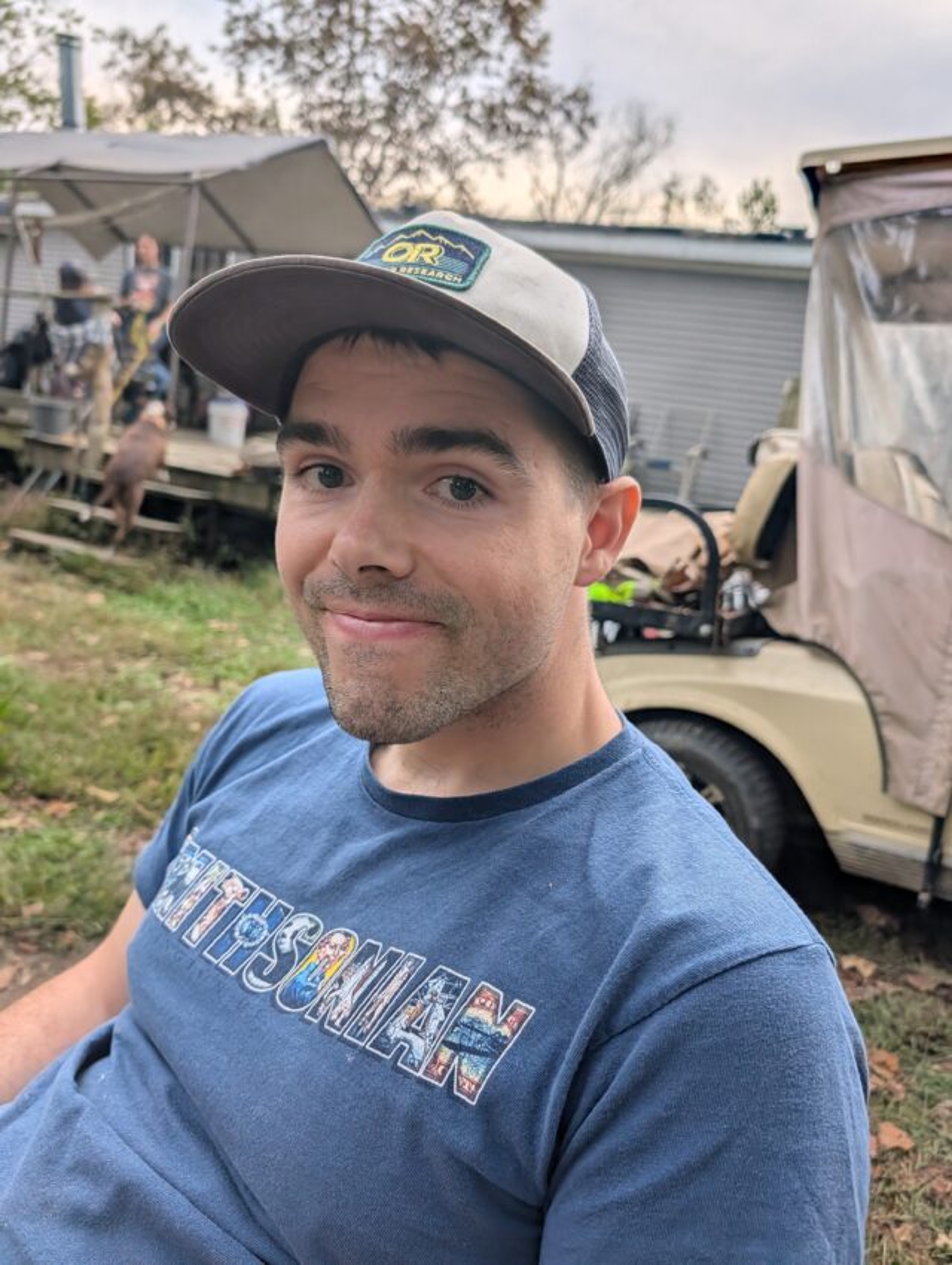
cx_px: 476
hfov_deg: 56.9
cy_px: 632
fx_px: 878
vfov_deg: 71.5
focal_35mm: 24
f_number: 1.68
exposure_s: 1/241
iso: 77
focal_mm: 6.9
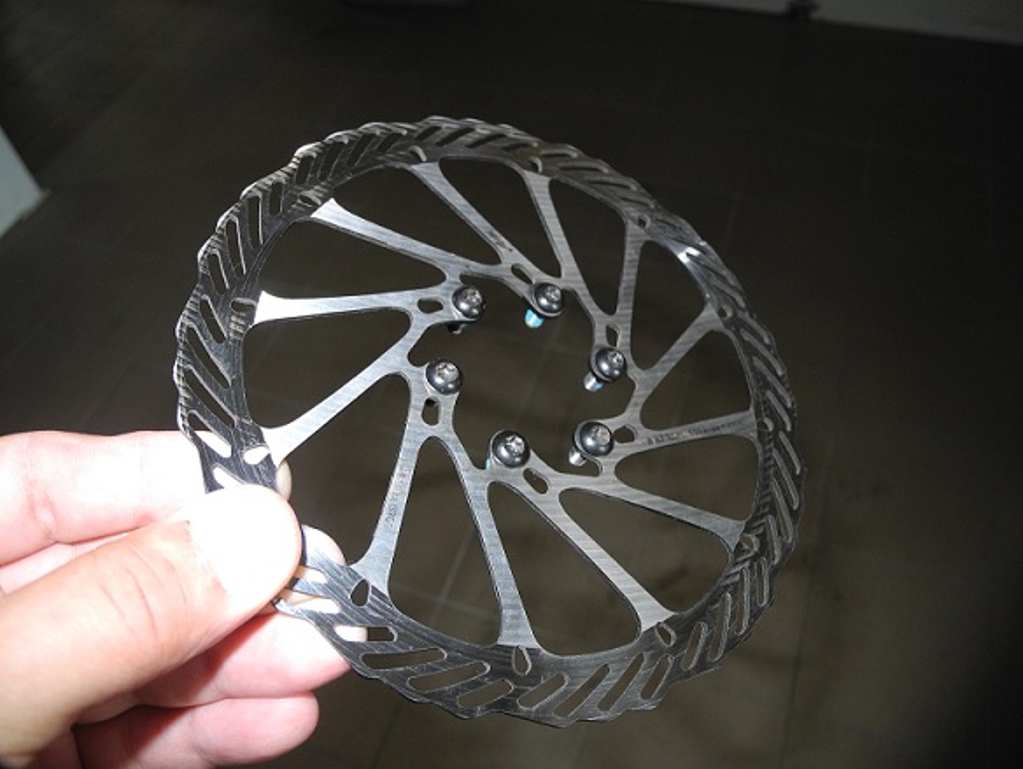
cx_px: 512
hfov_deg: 63.4
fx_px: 828
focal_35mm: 28
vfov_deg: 49.8
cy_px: 384
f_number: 2.8
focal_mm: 6
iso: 200
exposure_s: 1/30
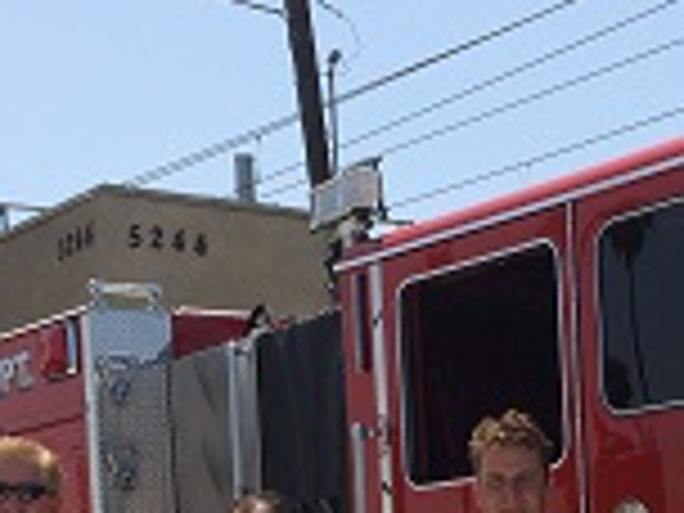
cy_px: 722
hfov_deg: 19.6
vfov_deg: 14.2
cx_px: 562
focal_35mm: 99
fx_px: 1956
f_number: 2.2
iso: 40
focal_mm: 4.12
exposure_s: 1/2283
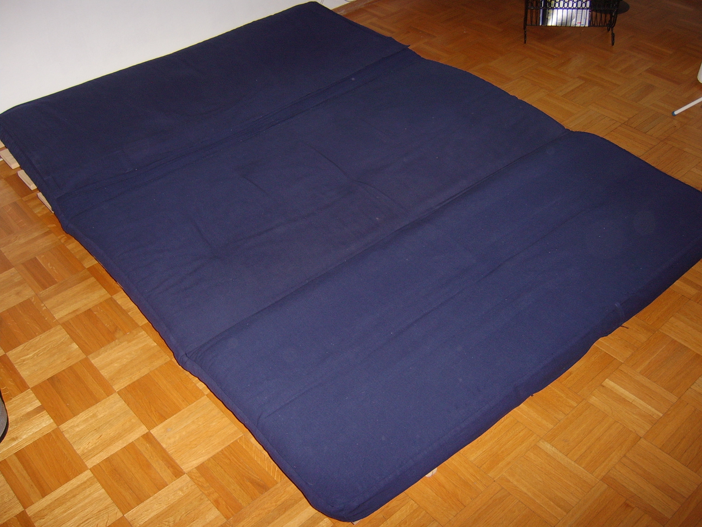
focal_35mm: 31
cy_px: 264
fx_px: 629
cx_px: 351
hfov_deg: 58.4
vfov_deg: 45.4
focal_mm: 8.13
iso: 141
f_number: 2.7
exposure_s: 1/30
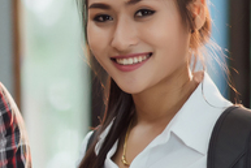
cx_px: -194
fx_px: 4500
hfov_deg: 3.2
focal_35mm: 645
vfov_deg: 2.1
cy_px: 152
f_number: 2.2
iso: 400
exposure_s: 1/125
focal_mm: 135
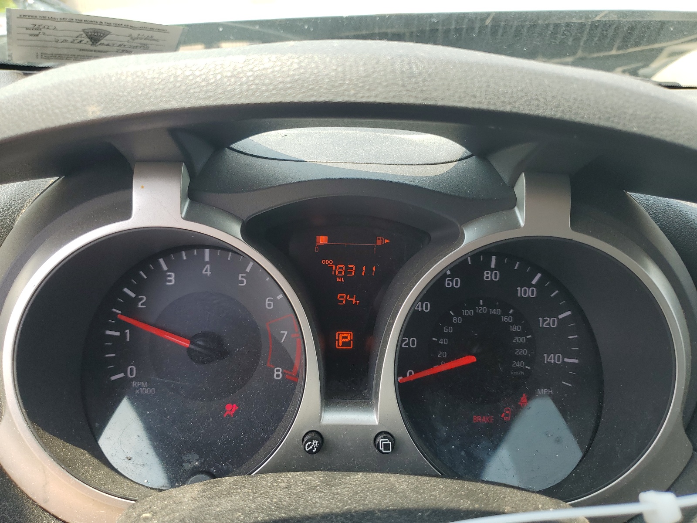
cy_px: 262
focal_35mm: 26
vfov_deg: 53.1
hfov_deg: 67.3
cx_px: 348
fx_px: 524
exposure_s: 1/435
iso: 50
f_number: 1.5
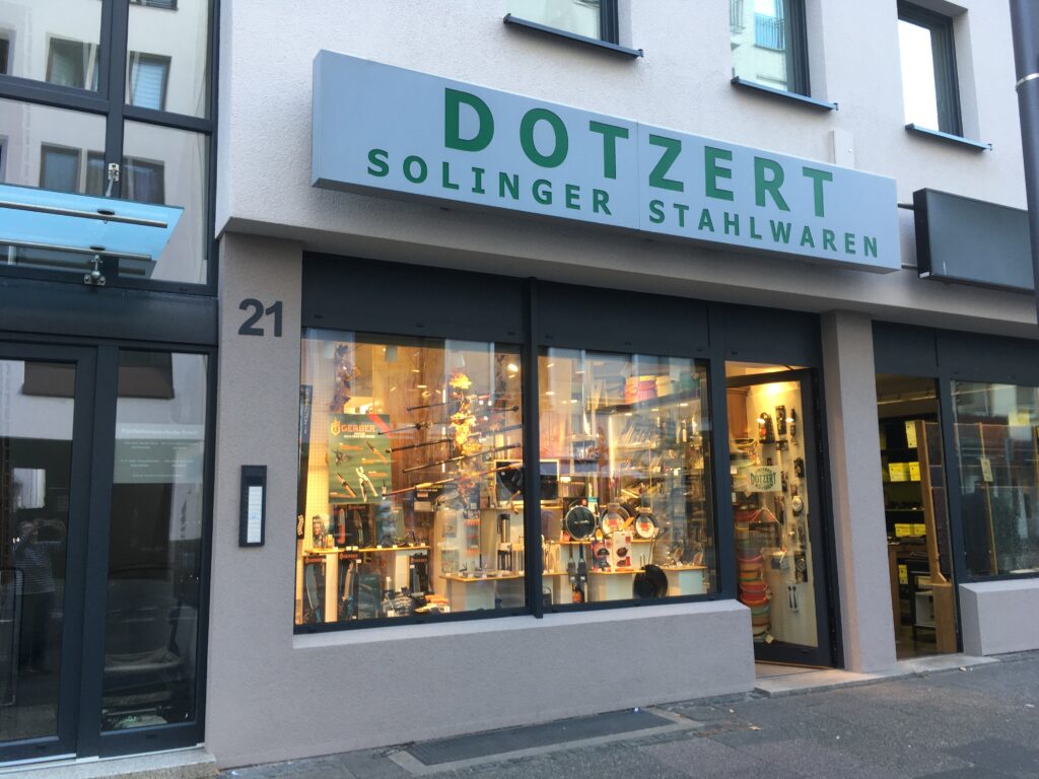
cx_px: 520
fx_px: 870
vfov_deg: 48.2
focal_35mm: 29
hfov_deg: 61.7
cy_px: 390
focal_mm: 4.15
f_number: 2.2
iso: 25
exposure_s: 1/50
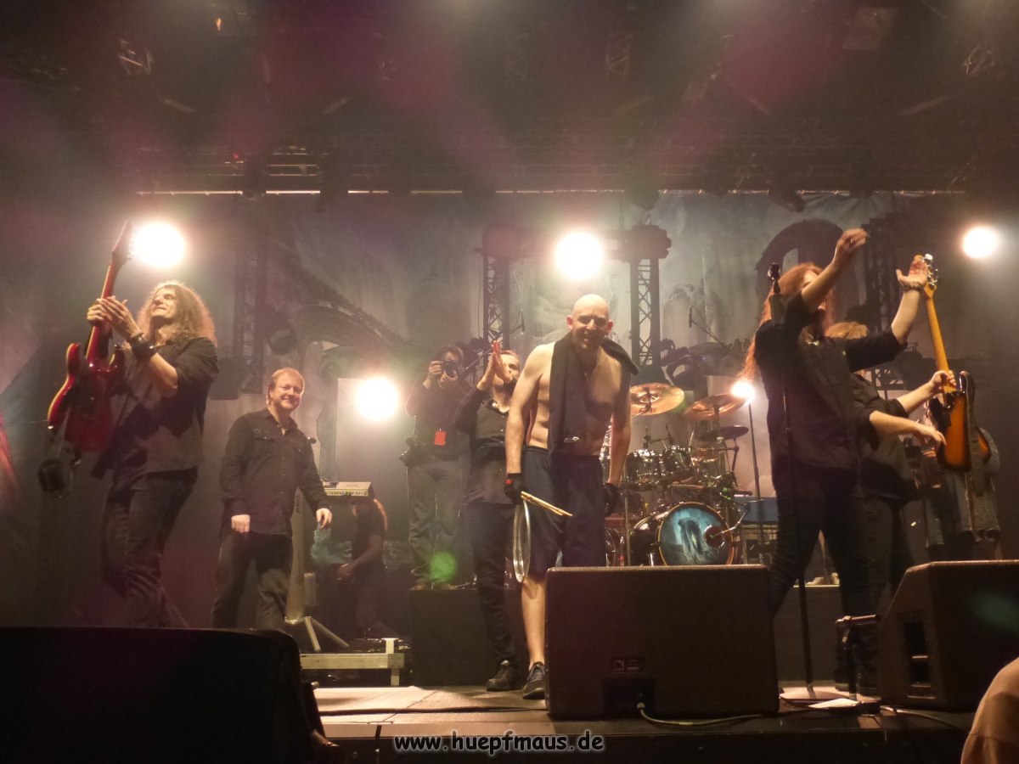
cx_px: 510
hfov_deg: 60.0
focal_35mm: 30
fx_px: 883
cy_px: 382
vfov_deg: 46.8
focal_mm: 5.4
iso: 800
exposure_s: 1/125
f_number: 3.6
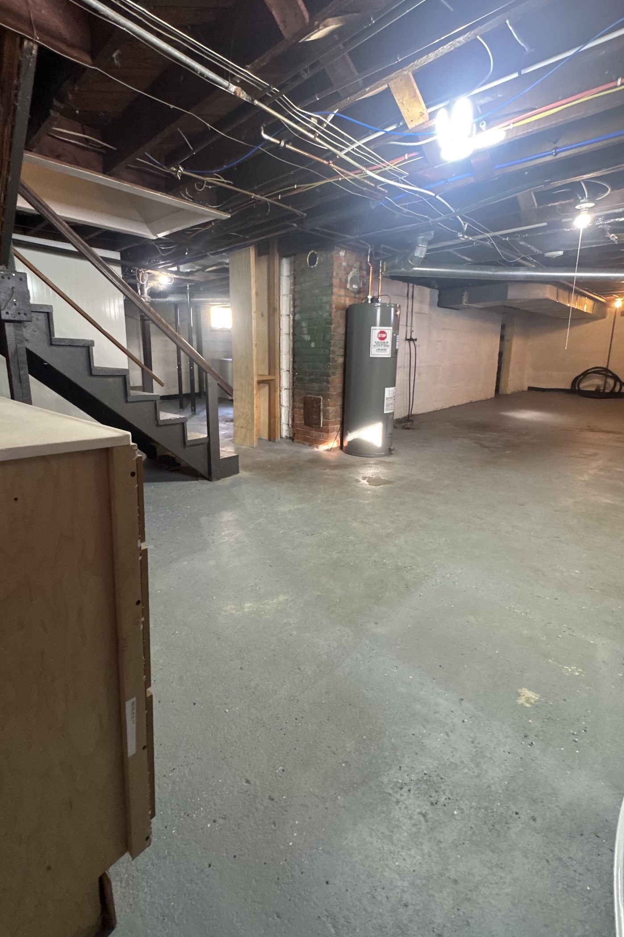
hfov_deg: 73.7
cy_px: 432
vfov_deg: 96.5
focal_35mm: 16
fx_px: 416
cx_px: 300
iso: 640
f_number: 2.2
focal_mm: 2.22
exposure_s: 1/60
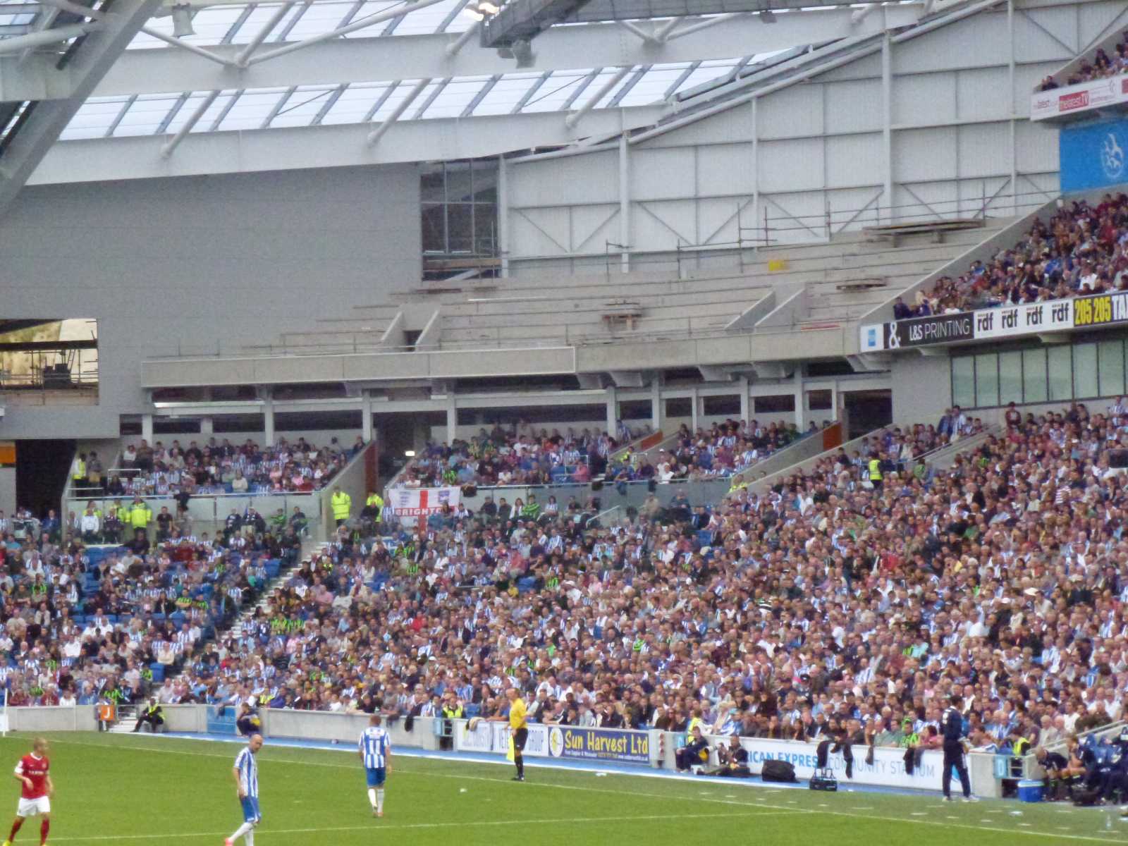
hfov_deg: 13.9
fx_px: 4627
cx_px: 564
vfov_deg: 10.4
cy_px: 423
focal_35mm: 142
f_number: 5.3
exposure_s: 1/1000
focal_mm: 25.5
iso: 1600
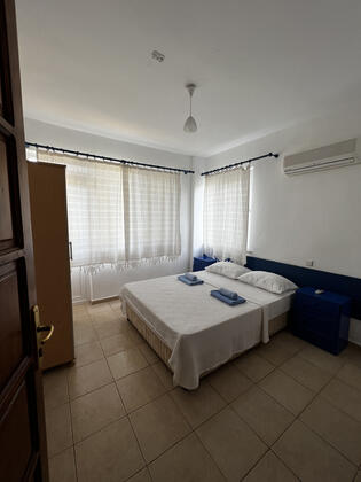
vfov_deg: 106.2
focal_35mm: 13
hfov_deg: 89.9
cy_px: 241
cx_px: 180
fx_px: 181
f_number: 1.8
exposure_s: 1/99
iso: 50
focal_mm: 1.57
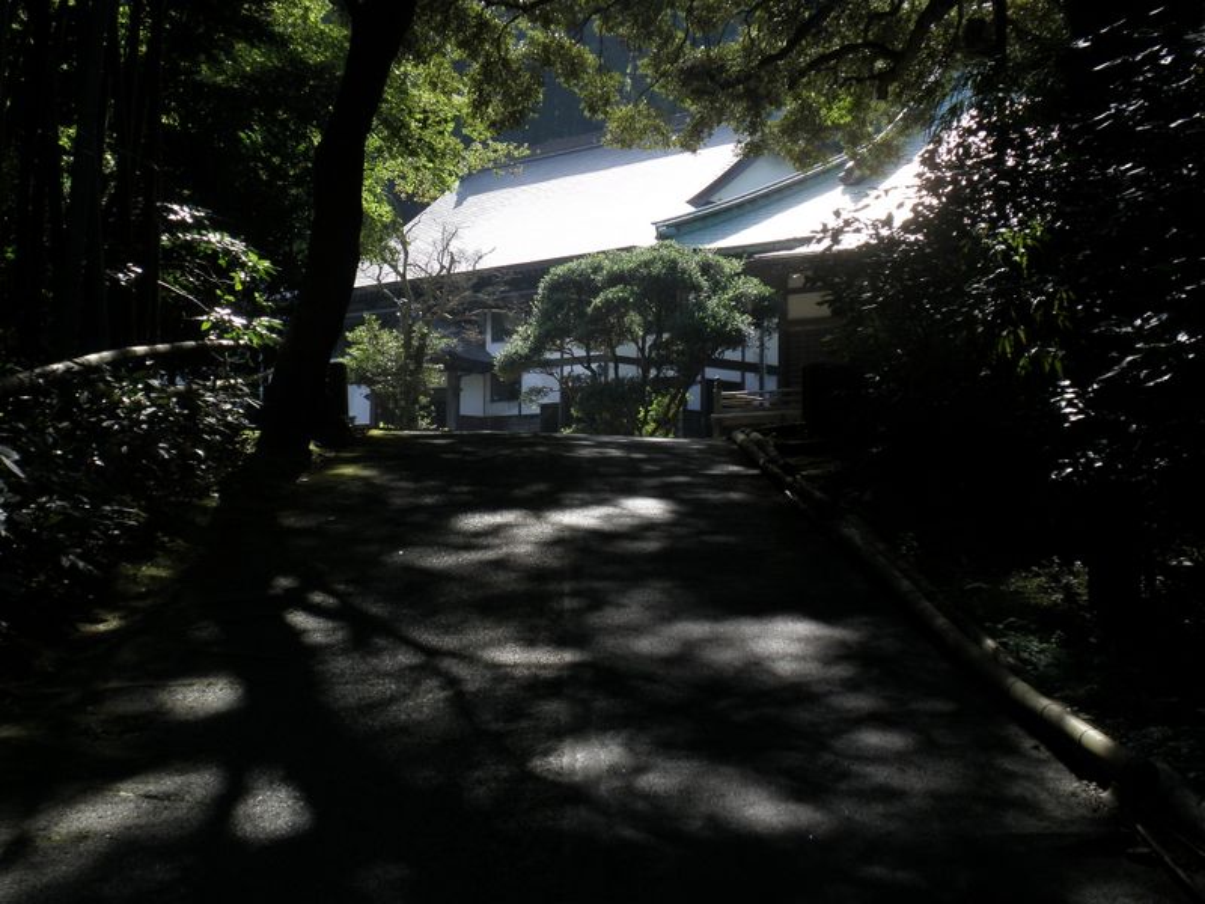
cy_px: 452
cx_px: 602
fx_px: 1810
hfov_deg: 36.8
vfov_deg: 28.0
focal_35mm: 52
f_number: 4.3
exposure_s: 1/160
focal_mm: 9.1
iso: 64
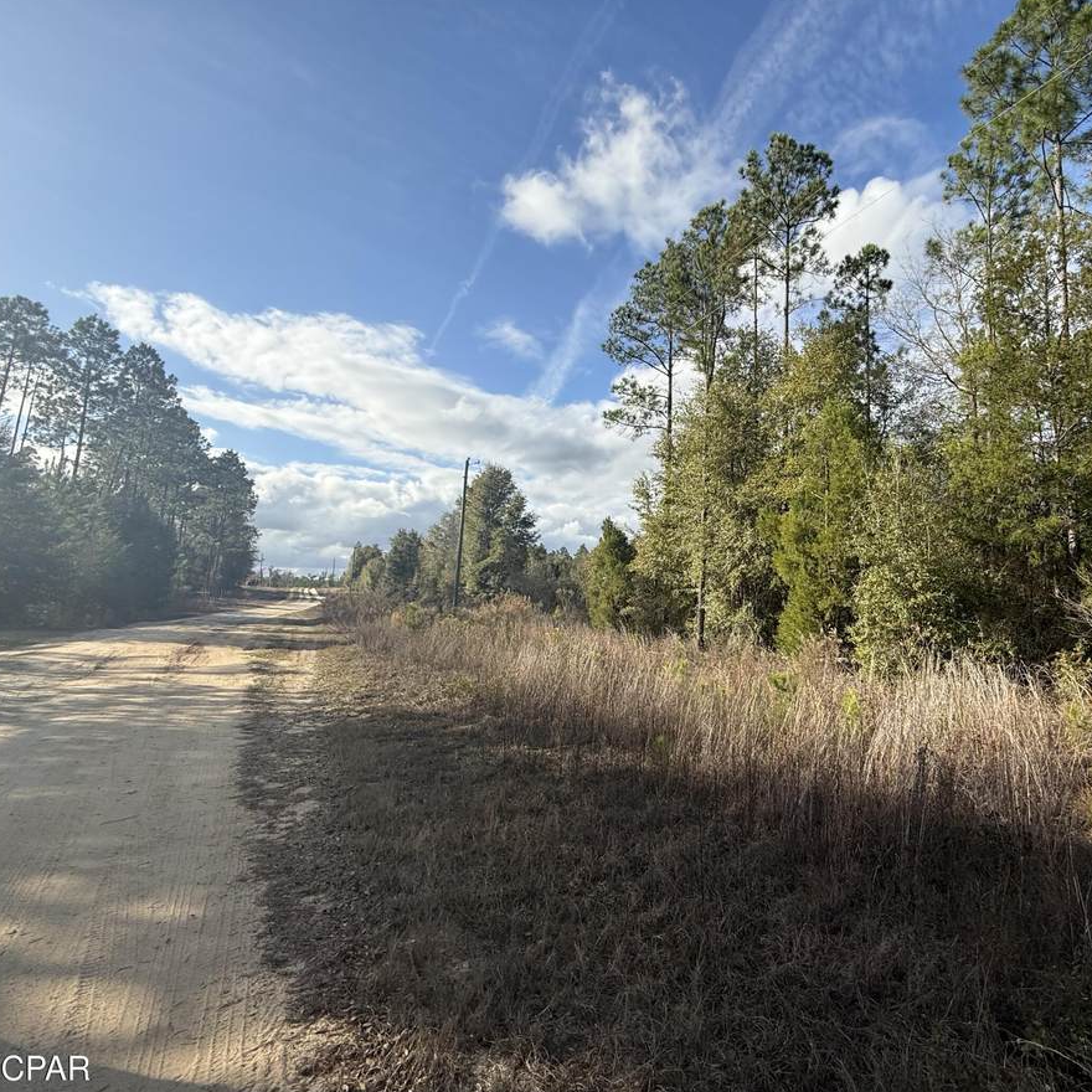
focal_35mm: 18
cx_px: 684
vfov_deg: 80.7
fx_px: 642
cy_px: 527
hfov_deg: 79.2
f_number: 2.2
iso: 50
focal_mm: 2.22
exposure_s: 1/1497
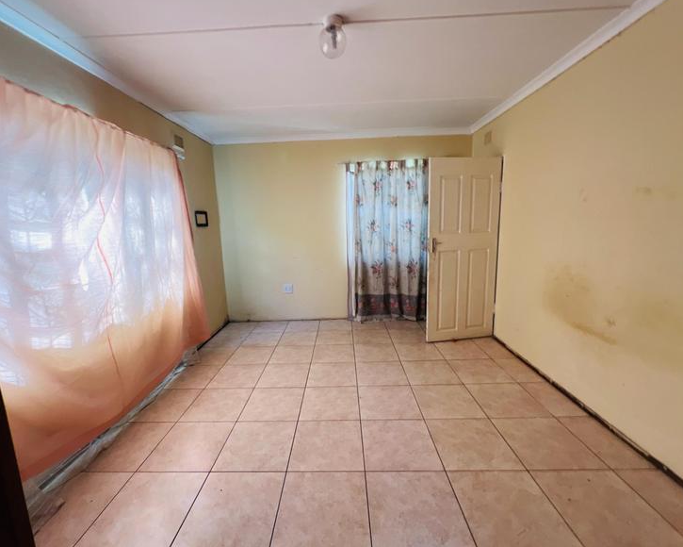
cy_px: 273
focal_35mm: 14
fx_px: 283
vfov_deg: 88.0
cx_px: 331
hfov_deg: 100.7
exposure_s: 1/39
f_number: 1.8
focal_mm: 1.57
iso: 64
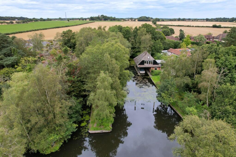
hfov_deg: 78.6
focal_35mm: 22
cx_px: 118
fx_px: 144
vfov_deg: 57.2
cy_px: 78
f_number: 2.8
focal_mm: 8.38
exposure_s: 1/90
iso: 100
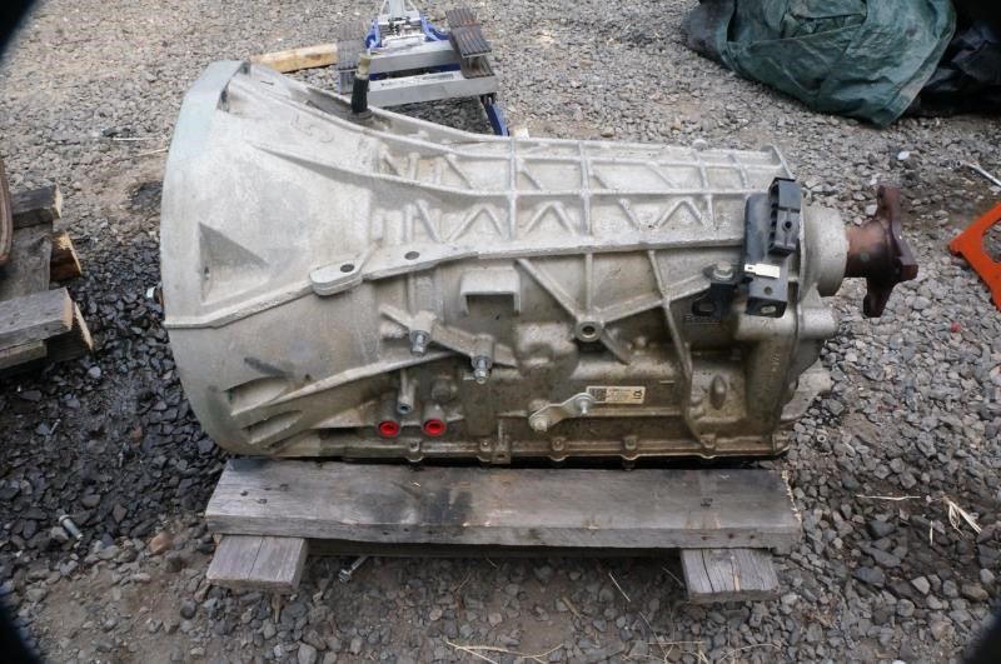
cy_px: 332
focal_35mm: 27
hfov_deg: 67.5
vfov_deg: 47.8
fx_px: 750
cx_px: 500
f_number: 22
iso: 3200
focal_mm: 18
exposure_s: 1/125
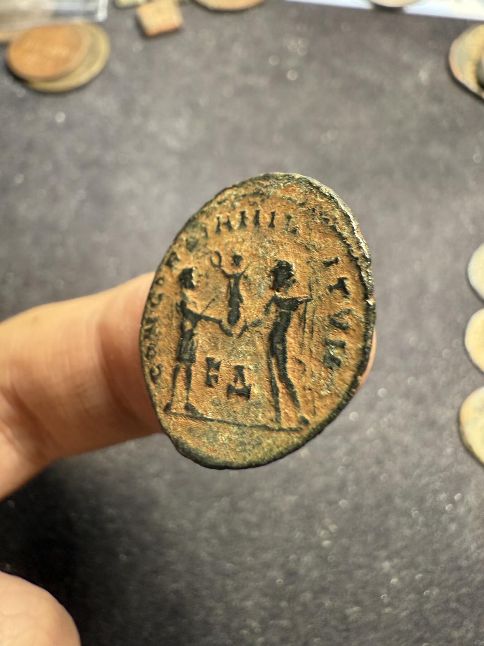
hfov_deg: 56.8
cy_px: 323
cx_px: 242
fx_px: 447
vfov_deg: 71.6
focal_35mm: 24
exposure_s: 1/48
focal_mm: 2.22
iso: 320
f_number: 2.2
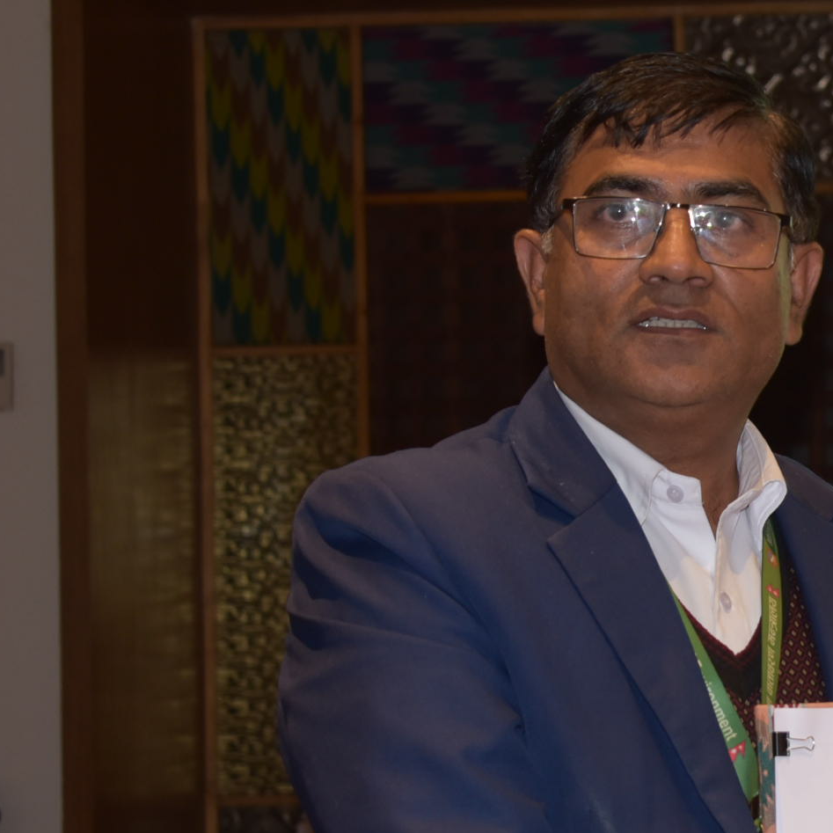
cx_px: 1075
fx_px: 2940
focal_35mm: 108
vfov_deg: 16.1
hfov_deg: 15.4
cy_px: 517
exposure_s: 1/80
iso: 800
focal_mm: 40
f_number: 4.5
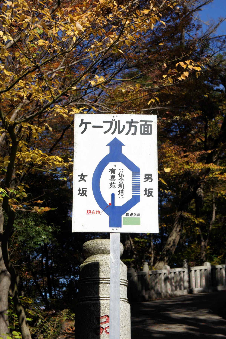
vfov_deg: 31.4
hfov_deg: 21.2
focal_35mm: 64
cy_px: 170
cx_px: 113
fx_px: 603
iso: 200
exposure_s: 1/640
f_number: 9
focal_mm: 43
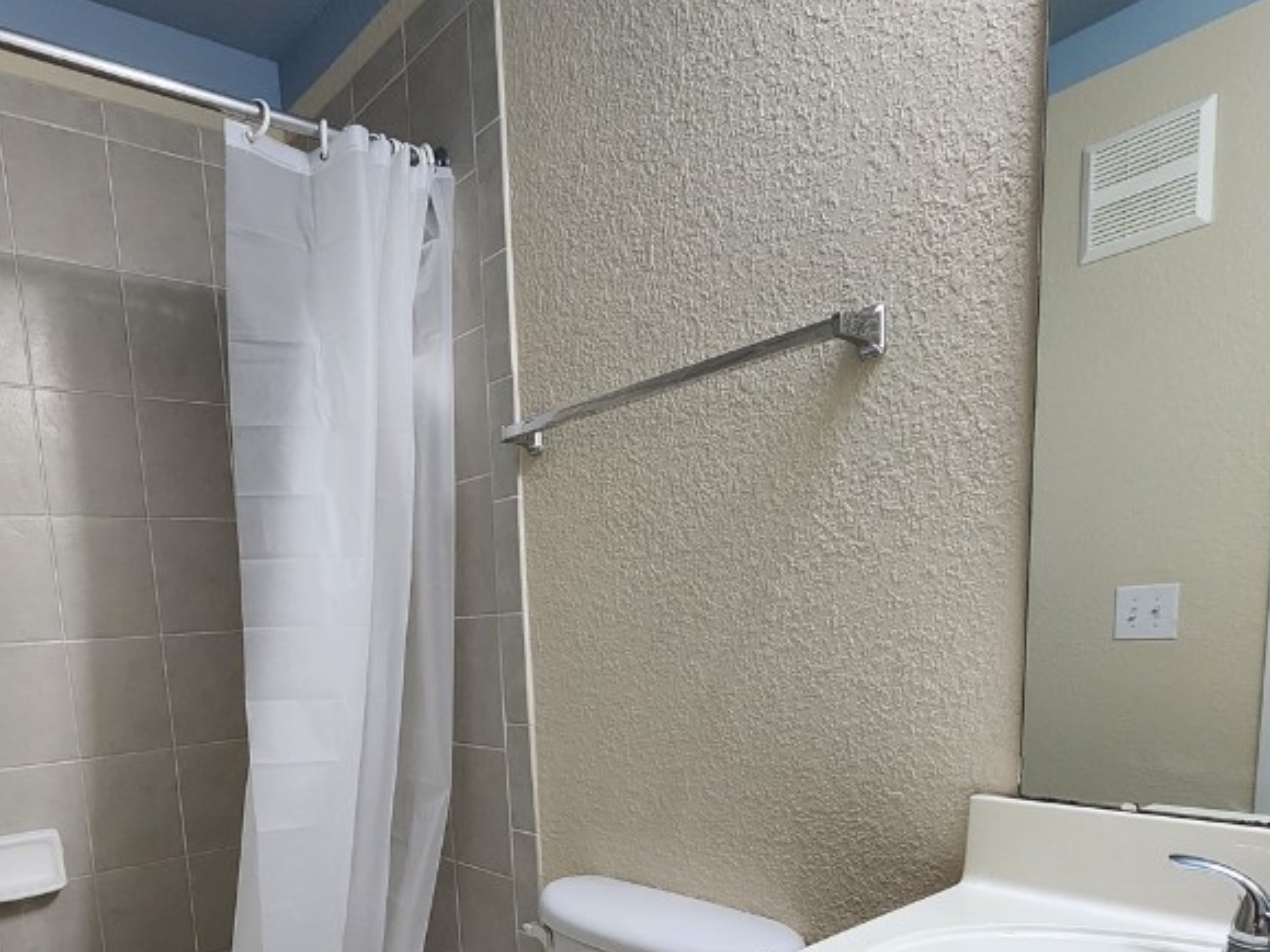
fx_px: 844
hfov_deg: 73.1
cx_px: 504
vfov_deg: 54.1
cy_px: 785
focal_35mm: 23
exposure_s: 1/60
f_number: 2.2
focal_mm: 2.2
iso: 250
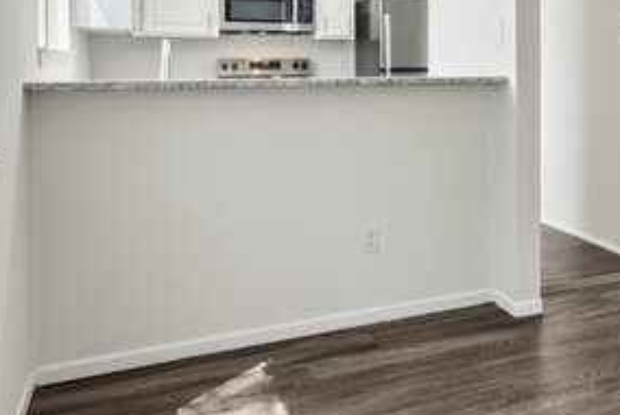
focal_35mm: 36
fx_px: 621
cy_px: 73
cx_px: 478
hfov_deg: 50.5
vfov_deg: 35.6
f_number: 8
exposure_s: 1/15
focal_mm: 16
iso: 720
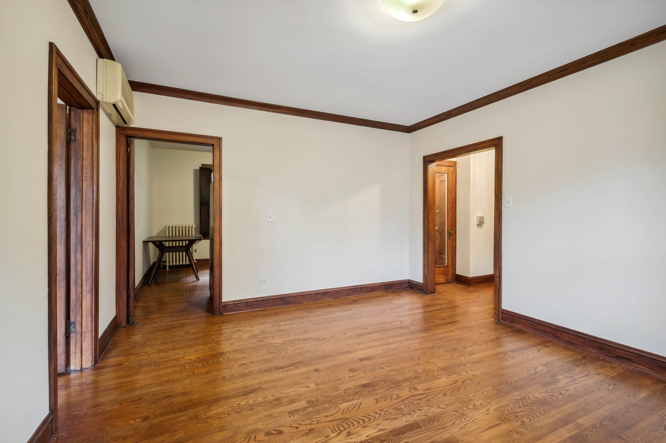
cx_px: 333
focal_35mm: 15
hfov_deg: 100.4
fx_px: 277
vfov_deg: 77.2
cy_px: 222
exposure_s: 2
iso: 100
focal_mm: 10
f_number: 11
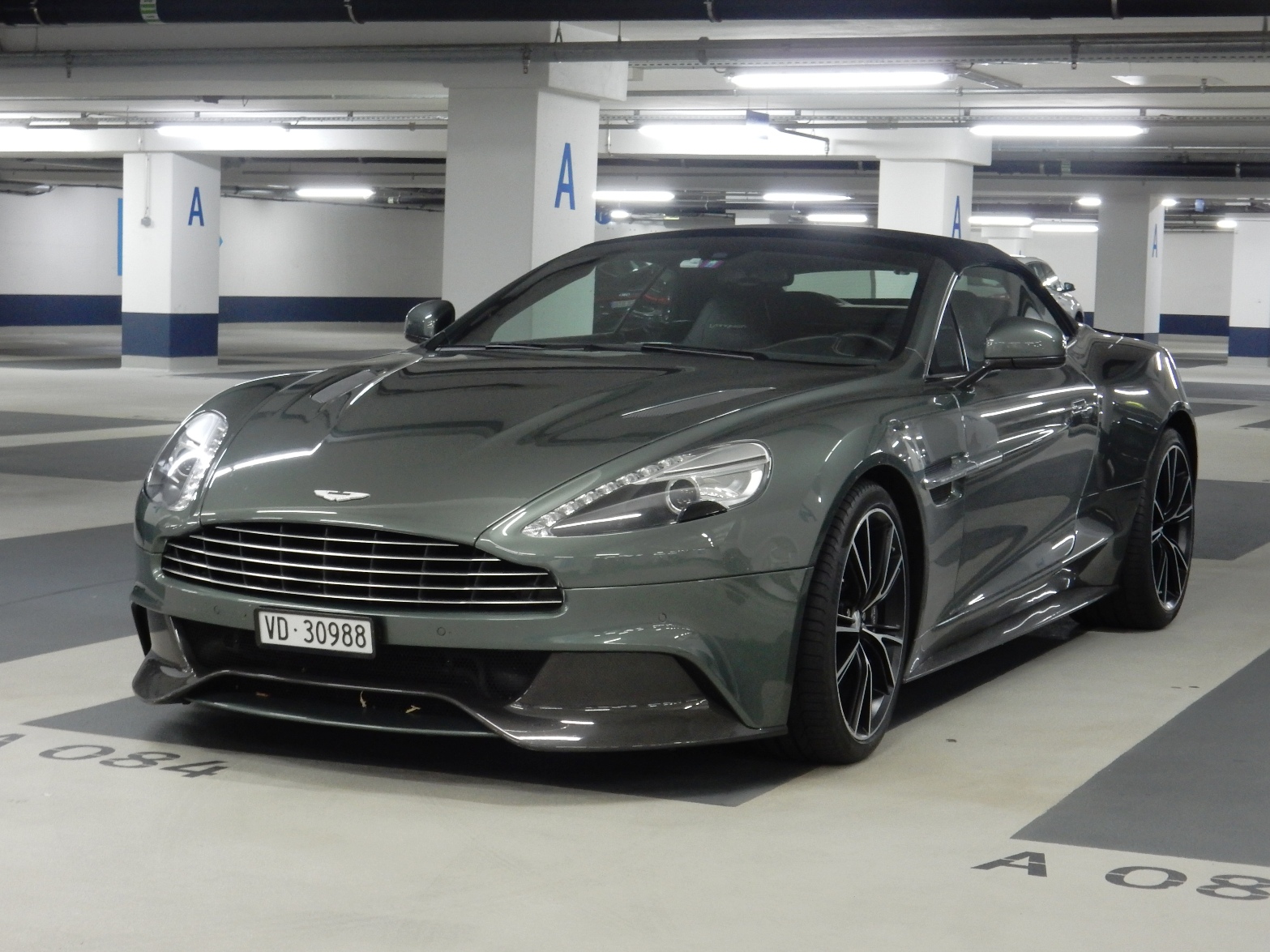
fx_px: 2605
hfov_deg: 27.4
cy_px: 476
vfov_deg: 20.7
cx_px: 635
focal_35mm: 71
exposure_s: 1/10
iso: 400
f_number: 4.8
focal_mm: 12.6
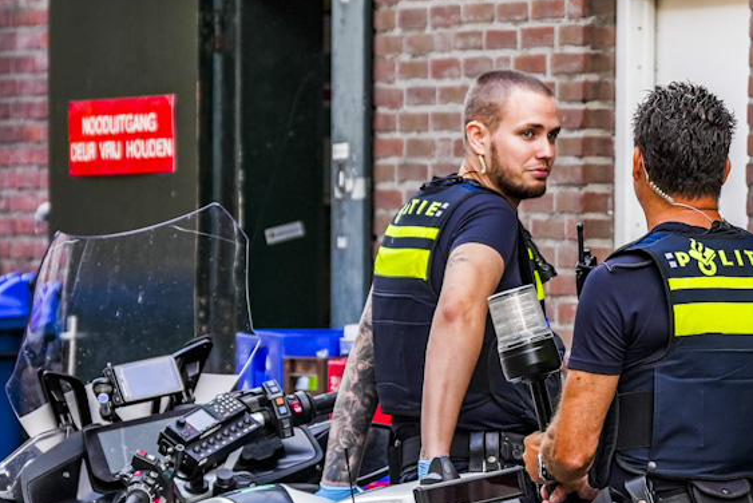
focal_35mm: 317
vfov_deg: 4.3
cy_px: 412
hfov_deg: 6.5
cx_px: 490
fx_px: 6634
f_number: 2.8
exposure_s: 1/160
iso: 400
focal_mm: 93
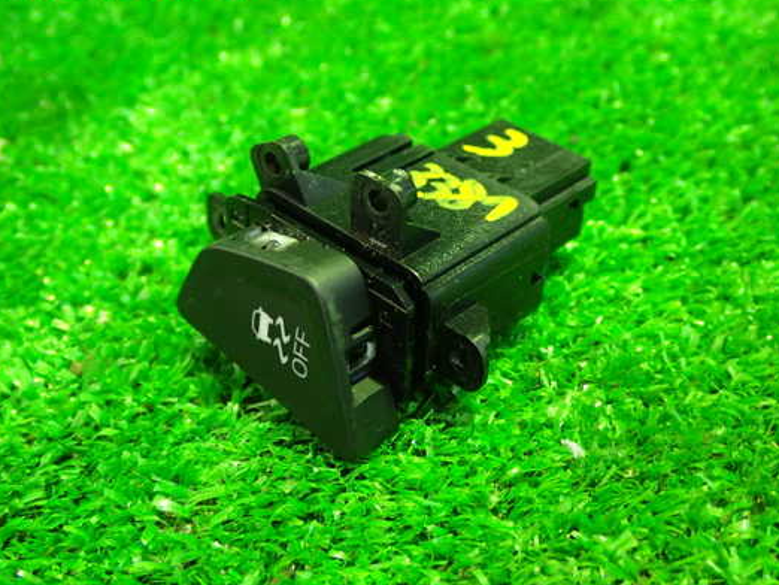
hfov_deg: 35.5
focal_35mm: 54
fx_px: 1216
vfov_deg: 27.1
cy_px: 301
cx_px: 434
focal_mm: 8.4
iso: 800
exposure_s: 1/13
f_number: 3.1
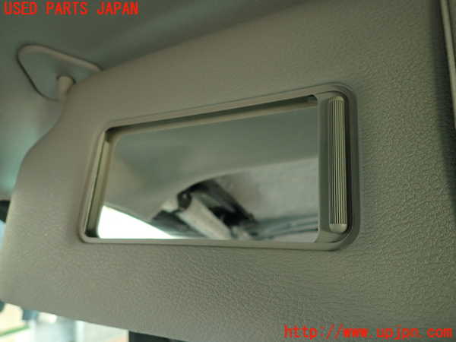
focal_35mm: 25
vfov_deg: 54.9
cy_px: 171
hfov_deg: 69.4
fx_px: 329
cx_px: 228
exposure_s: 1/30
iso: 250
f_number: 2
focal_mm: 4.5
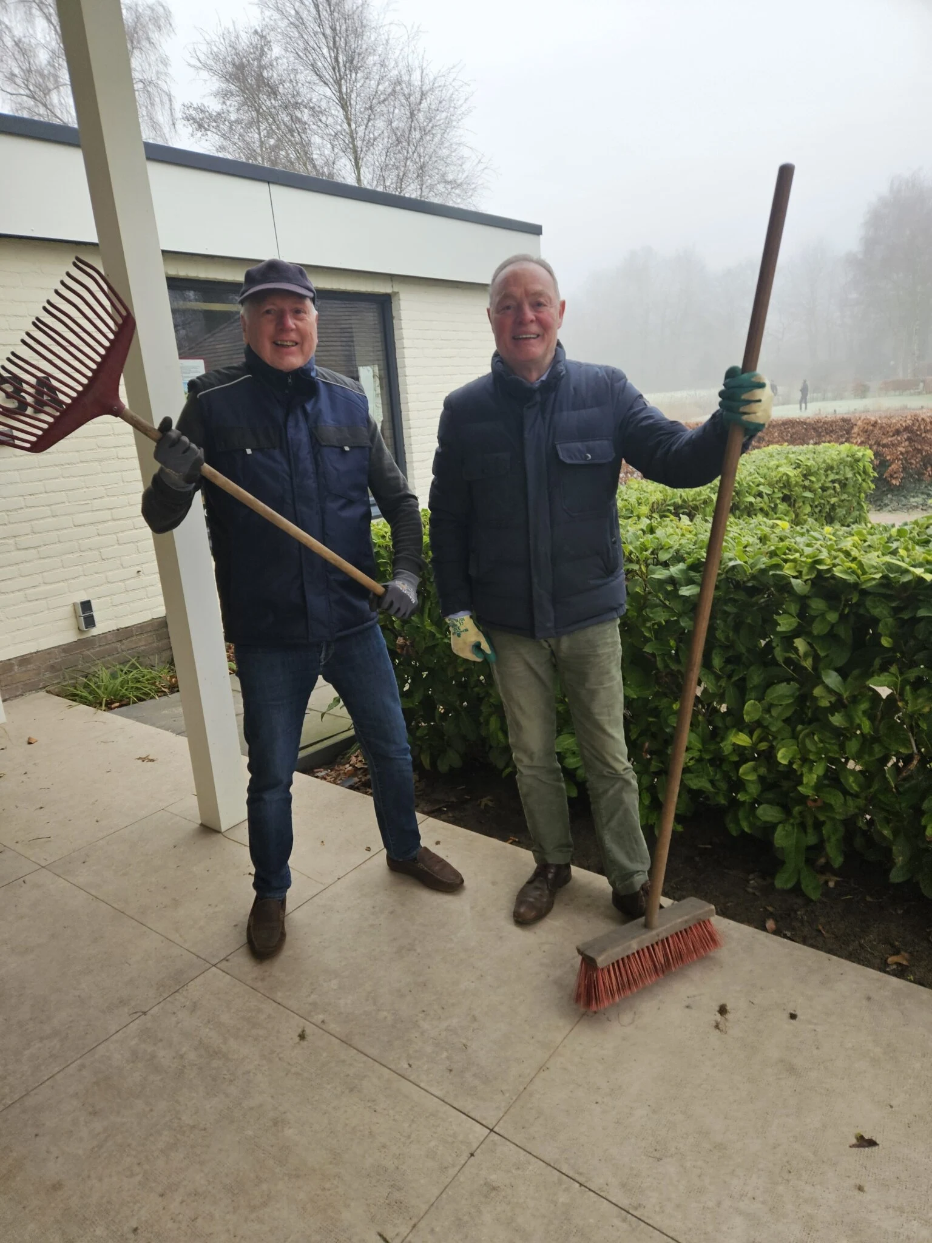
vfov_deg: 73.9
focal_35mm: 23
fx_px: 826
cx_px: 466
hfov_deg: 58.9
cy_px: 622
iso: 50
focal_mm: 5.4
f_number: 1.8
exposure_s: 1/180
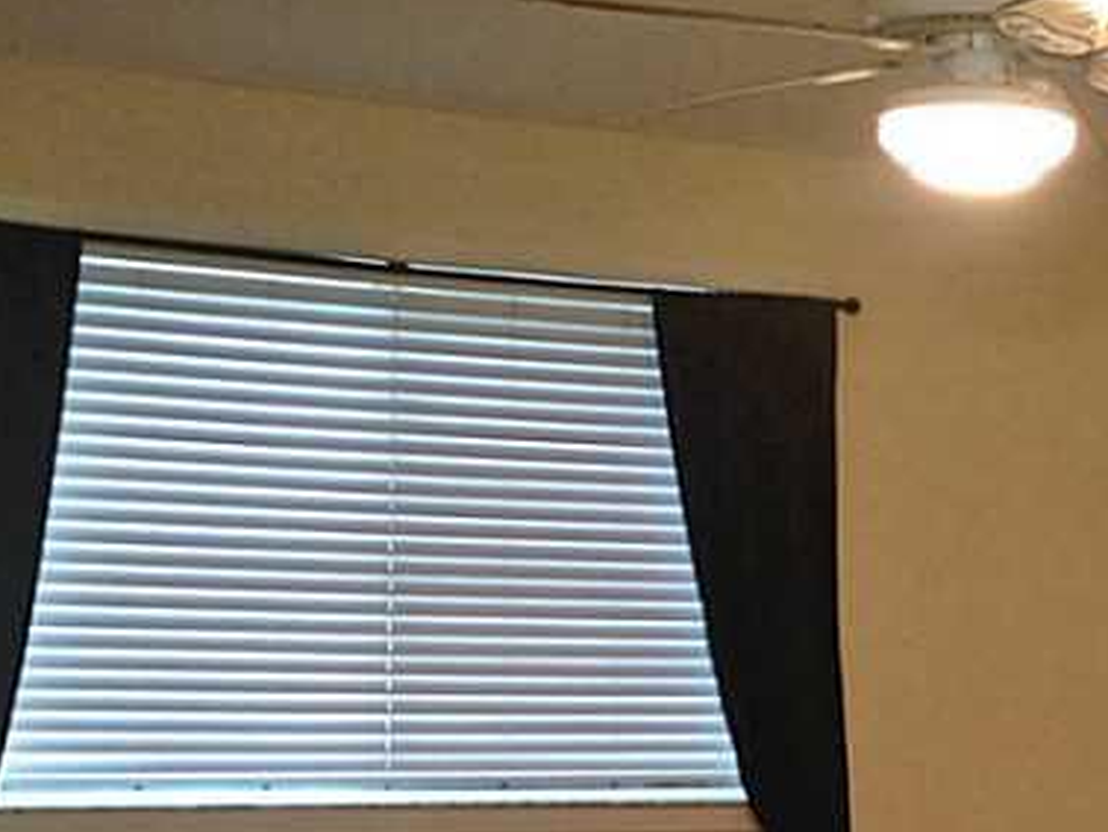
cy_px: 709
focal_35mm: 70
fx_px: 2241
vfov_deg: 20.7
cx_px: 926
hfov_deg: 27.1
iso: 160
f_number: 2.4
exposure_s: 1/20
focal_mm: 4.12
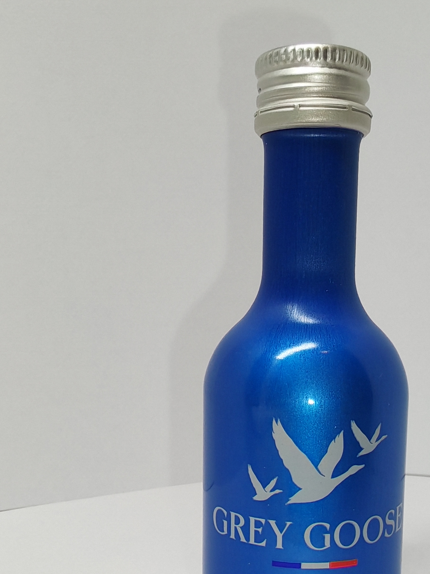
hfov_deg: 32.0
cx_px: 268
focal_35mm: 45
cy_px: 376
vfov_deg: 41.6
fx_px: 745
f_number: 2.2
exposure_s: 1/100
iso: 56
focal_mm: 1.96
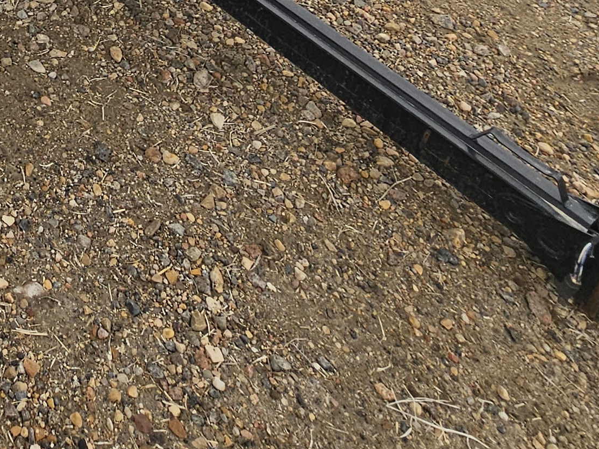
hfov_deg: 35.2
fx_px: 813
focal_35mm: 47
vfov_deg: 21.5
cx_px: -45
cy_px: -340
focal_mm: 2.2
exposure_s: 1/970
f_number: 2.2
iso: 50
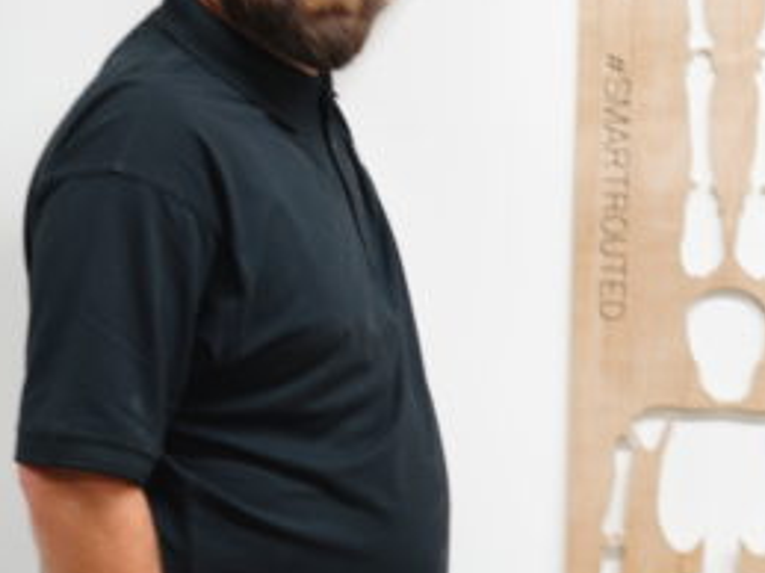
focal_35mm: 167
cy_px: 349
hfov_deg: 11.8
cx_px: 576
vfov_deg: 8.9
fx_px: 3689
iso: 100
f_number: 2
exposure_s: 1/40
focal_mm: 50
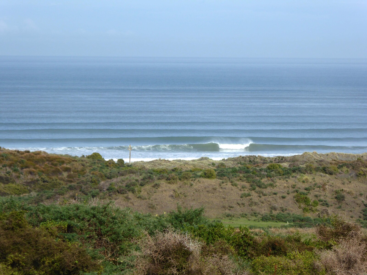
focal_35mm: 358
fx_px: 3796
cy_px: 138
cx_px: 184
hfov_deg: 5.5
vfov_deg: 4.2
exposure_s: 1/500
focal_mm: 57.7
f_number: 5.9
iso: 100
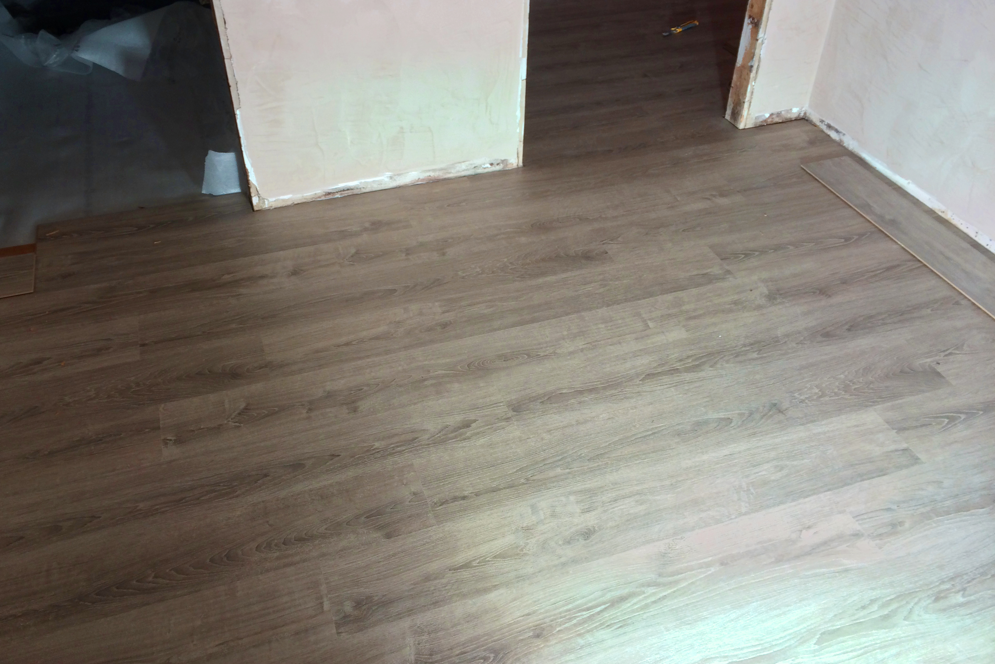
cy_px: 328
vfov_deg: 41.1
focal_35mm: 32
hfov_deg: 58.7
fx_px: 884
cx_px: 488
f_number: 2.2
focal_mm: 4.12
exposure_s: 1/50
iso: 40
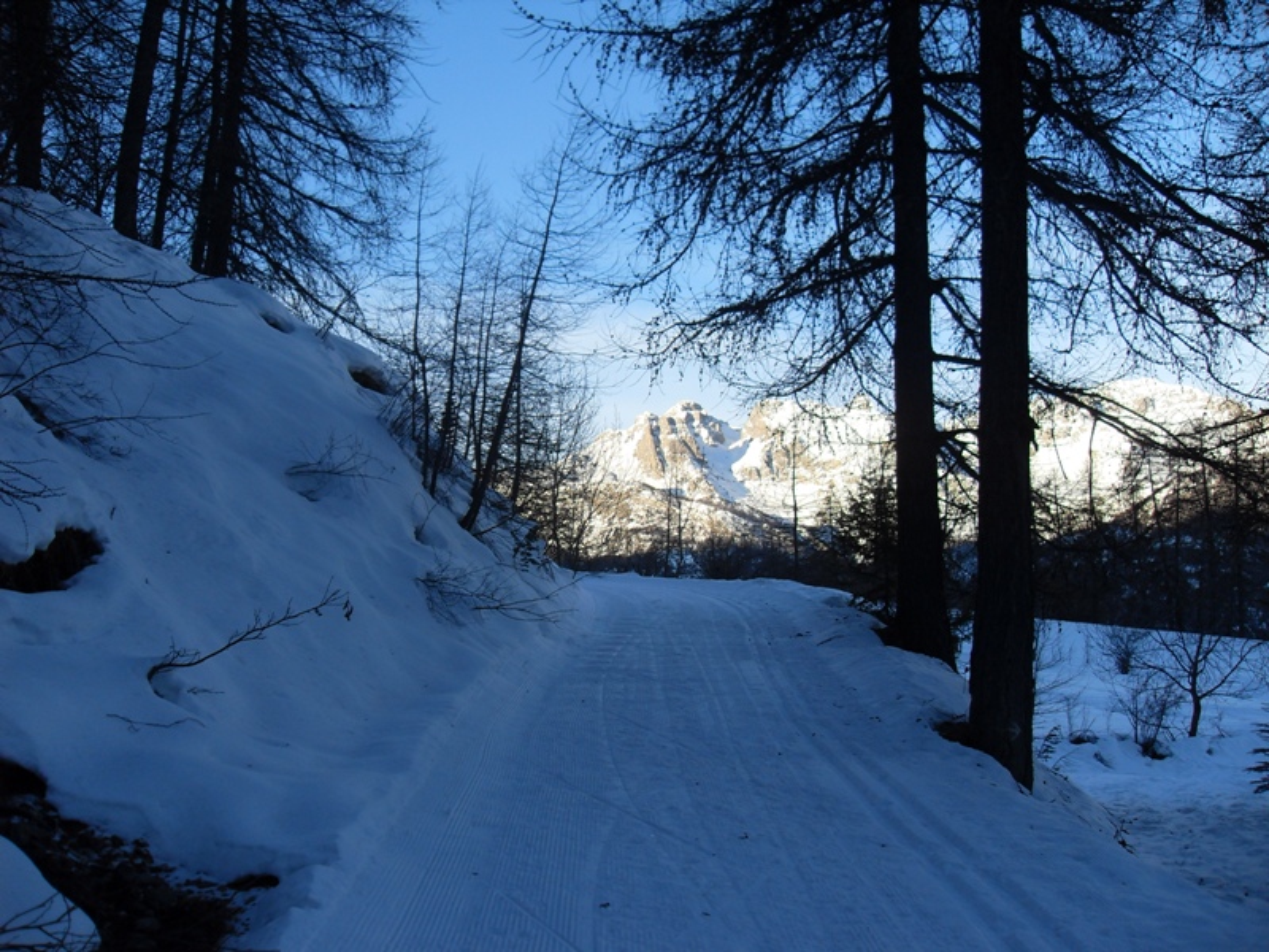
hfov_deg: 52.6
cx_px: 634
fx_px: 1283
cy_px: 476
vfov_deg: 40.7
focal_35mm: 35
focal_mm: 6.3
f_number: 7
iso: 80
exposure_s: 1/90
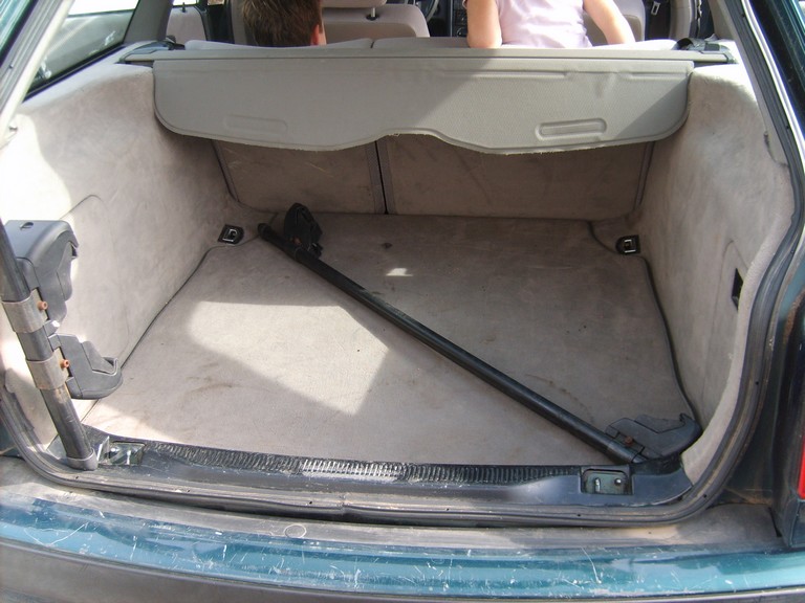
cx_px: 402
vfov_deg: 40.7
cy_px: 302
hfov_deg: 52.6
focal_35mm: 35
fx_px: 814
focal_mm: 5.8
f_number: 2.8
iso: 50
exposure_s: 1/90
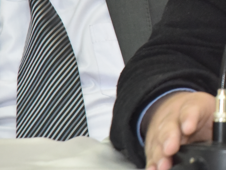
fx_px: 2631
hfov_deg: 4.8
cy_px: -99
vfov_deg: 3.7
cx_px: 428
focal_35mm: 403
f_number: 6.3
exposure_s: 1/200
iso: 2500
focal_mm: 105
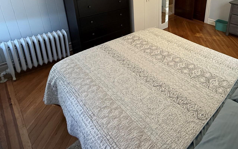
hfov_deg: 71.1
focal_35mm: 24
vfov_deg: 46.7
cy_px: 19
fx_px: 156
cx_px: 170
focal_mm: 2.22
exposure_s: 1/120
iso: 320
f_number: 2.2
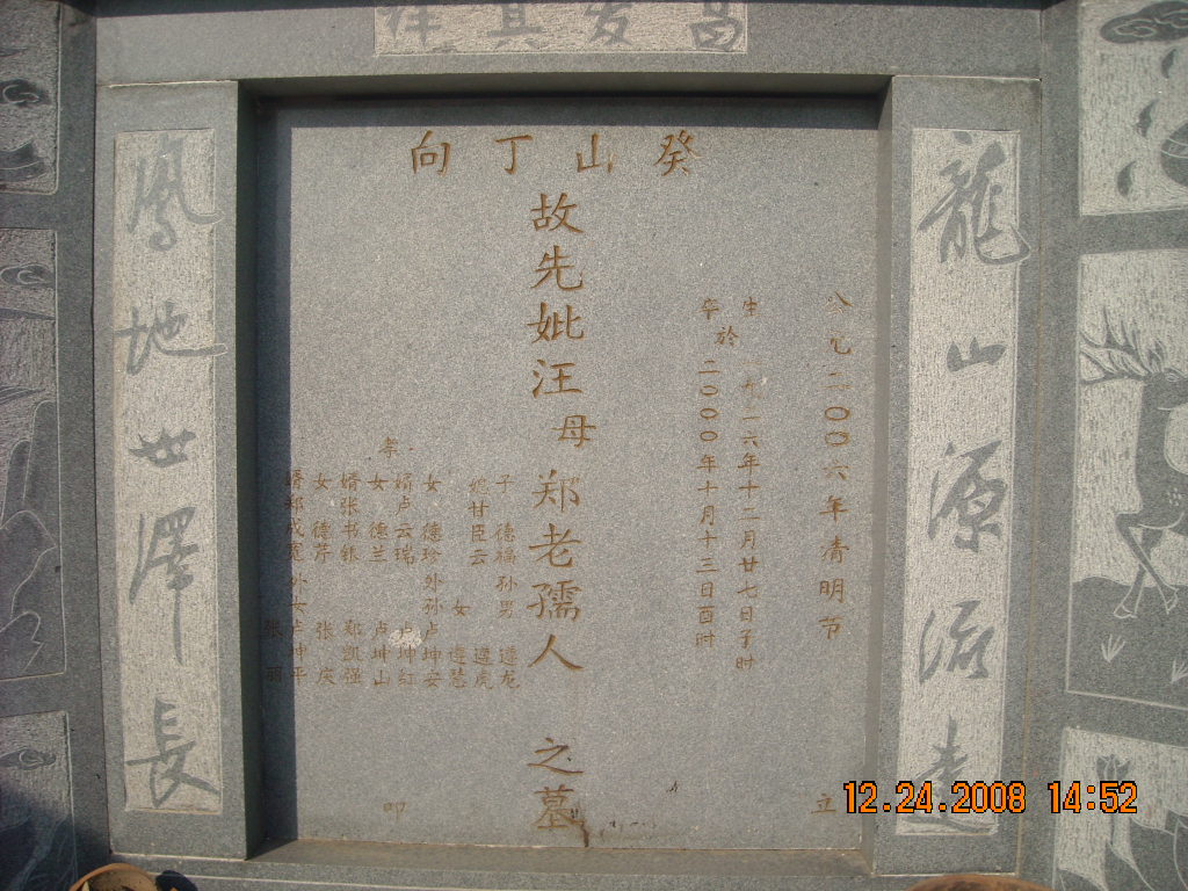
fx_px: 1201
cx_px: 594
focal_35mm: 35
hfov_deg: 52.6
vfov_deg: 40.7
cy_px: 446
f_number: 5.6
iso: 64
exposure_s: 1/402
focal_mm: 5.7
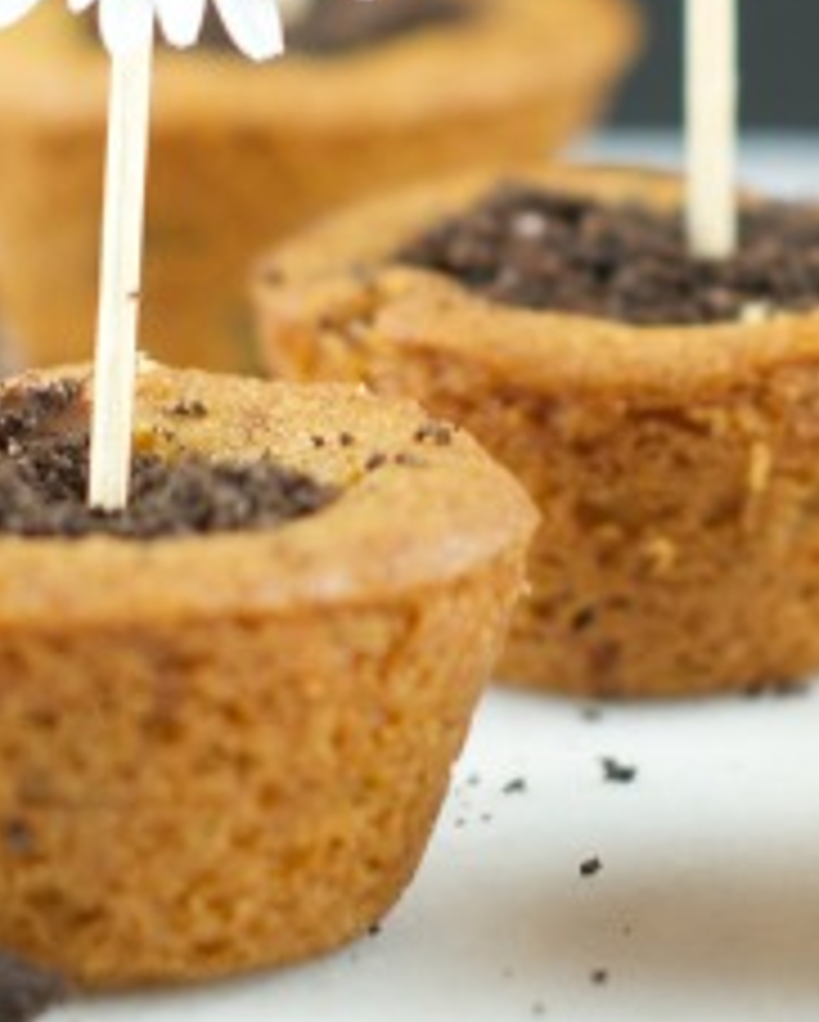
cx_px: 495
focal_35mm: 248
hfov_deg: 6.2
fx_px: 7504
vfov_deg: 7.8
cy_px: 50
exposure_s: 1/50
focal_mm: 50
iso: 100
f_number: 2.8
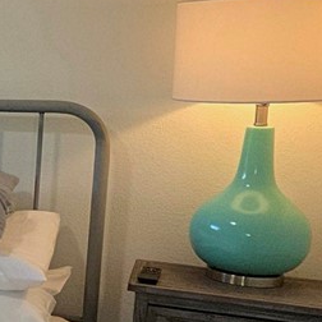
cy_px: 183
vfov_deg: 23.7
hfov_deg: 16.7
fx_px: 768
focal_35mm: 73
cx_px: -349
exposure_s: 1/60.2
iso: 64
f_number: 1.9
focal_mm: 2.2
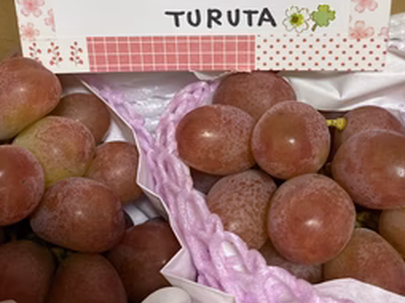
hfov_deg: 45.8
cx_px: 195
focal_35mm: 41
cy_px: 104
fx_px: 479
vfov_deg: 34.8
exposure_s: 1/107
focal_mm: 4.25
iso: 125
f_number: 1.8
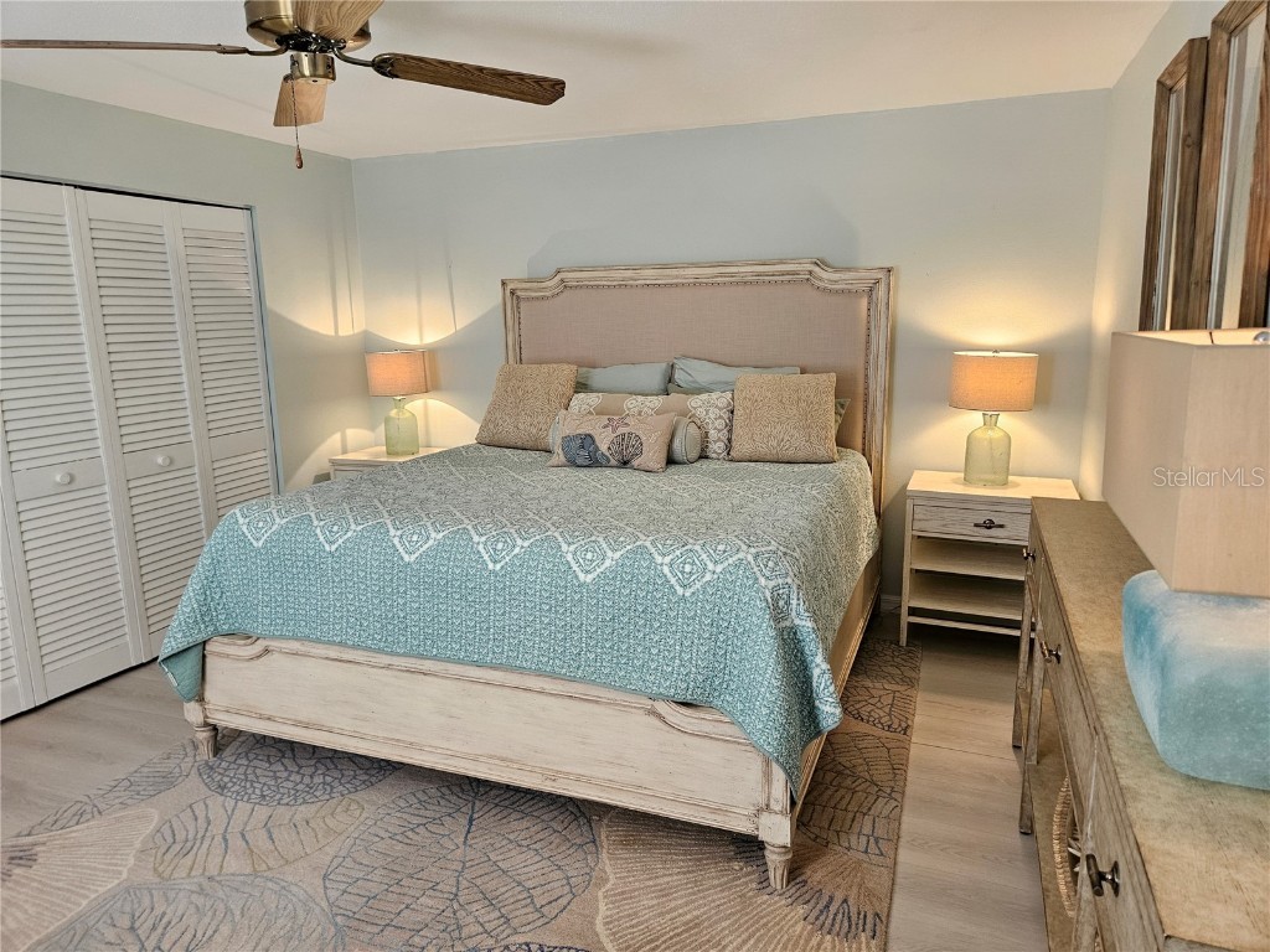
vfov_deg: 58.9
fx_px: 844
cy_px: 476
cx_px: 635
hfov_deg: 73.9
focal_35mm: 23
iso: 320
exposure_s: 1/120
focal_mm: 5.4
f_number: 1.8
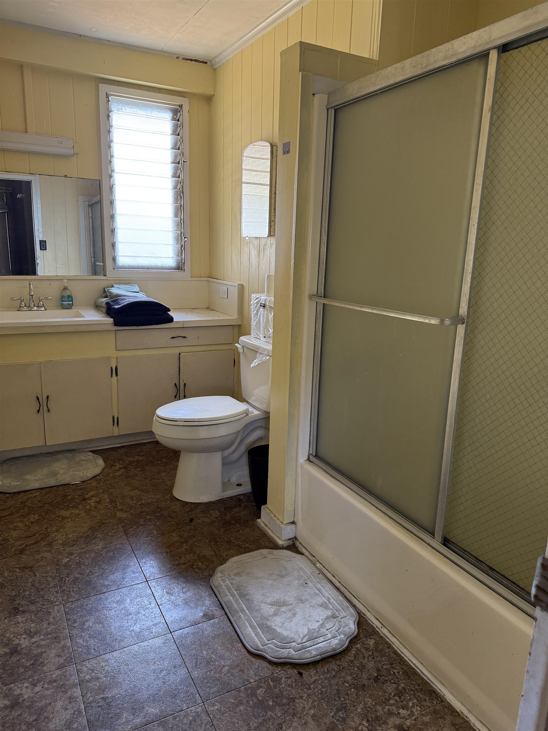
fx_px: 507
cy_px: 366
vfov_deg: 71.6
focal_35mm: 24
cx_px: 274
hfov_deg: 56.8
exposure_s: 1/78
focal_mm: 6.76
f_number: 1.78
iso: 200
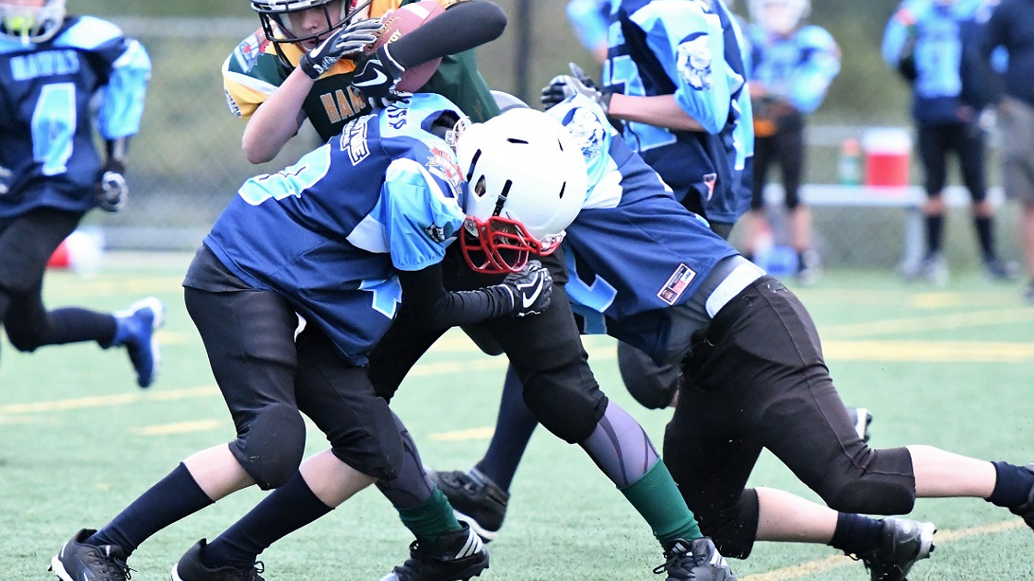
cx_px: 516
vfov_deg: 4.3
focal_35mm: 284
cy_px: 280
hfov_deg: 7.6
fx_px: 7785
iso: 7200
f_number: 2.8
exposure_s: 1/1000
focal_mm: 180
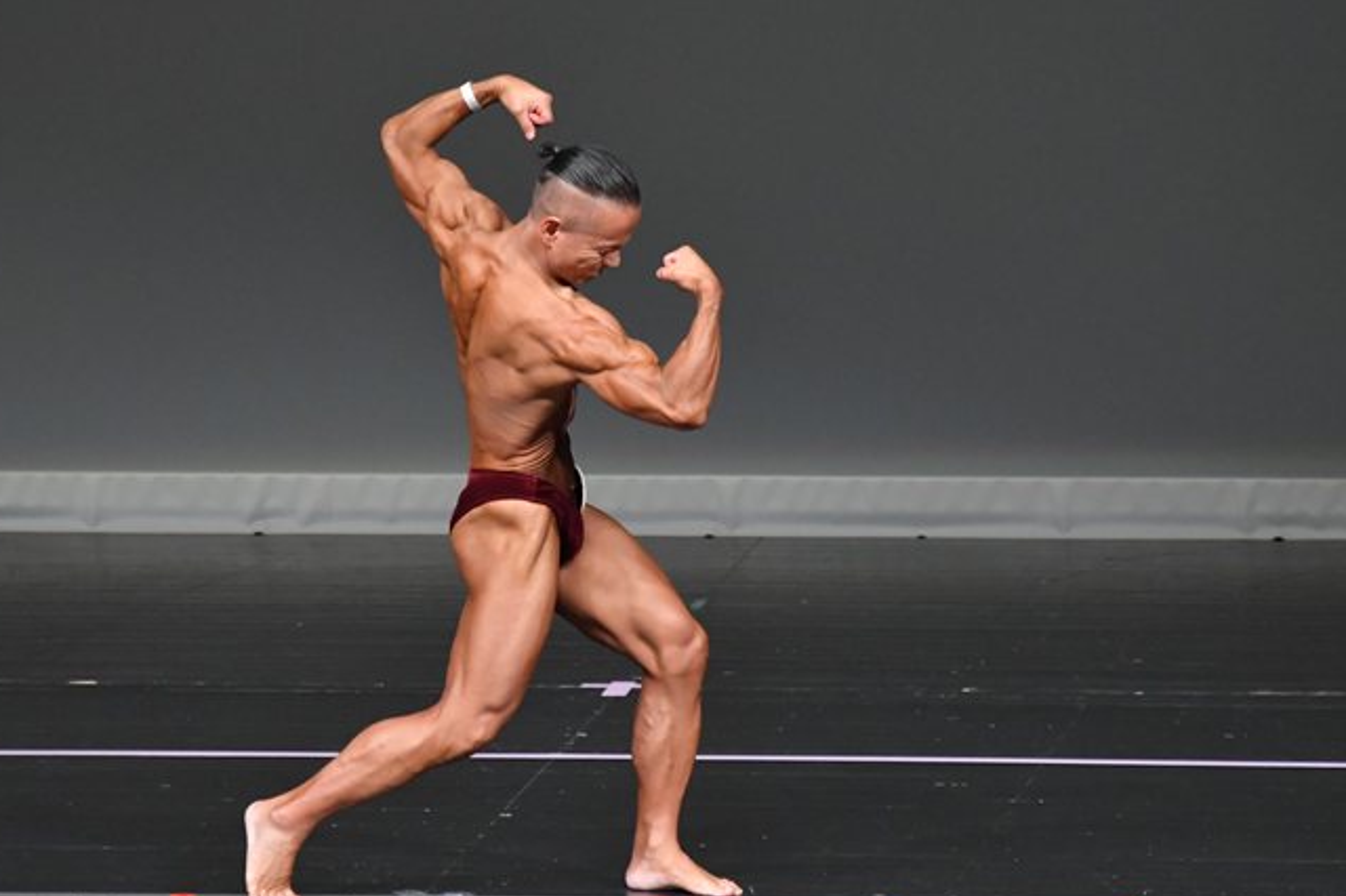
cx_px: 615
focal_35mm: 418
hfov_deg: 4.9
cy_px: 507
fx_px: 15620
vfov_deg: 3.3
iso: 4000
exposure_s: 1/400
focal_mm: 230
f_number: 5.6
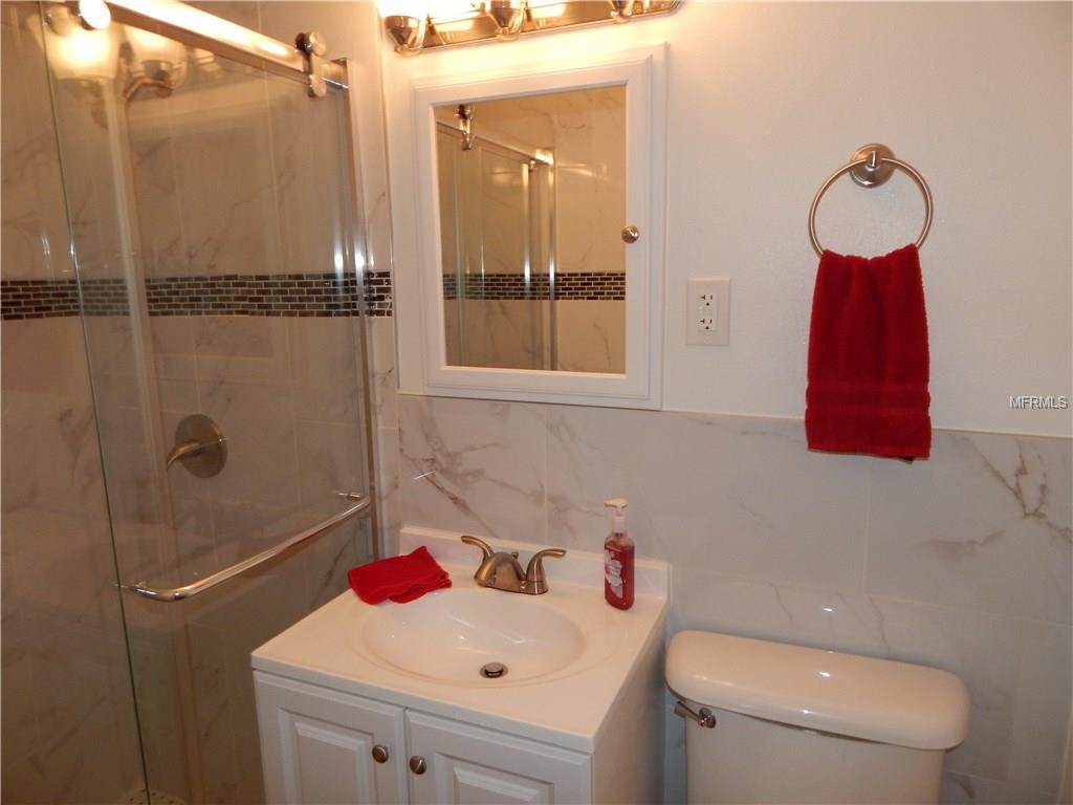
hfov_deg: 76.4
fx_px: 682
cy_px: 402
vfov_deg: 61.1
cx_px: 536
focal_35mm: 22
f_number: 3
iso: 200
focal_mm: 4
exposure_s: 1/30
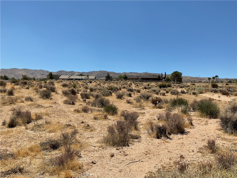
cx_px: 118
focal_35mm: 29
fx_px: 199
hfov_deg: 61.7
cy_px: 89
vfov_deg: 48.2
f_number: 1.8
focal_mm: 3
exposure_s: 1/2959
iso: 16
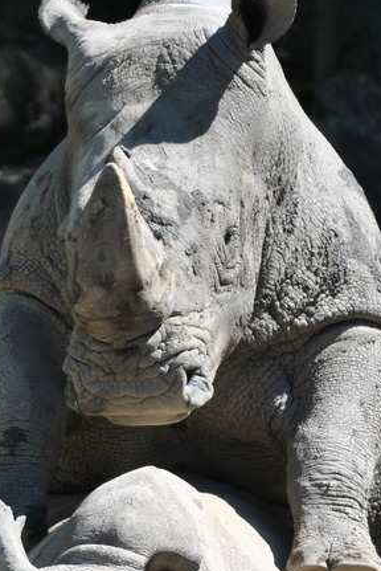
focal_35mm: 570
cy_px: 588
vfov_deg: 3.6
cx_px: 207
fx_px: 9034
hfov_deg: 2.4
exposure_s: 1/500
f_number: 5
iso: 200
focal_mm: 160
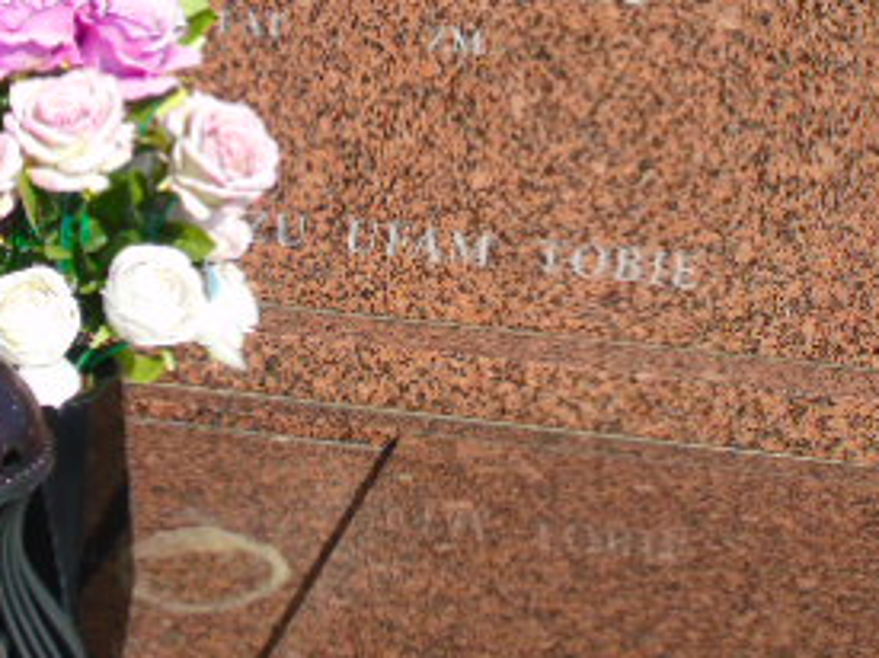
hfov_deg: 18.4
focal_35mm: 107
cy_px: -77
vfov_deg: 13.5
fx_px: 2716
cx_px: 416
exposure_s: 1/640
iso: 80
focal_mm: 8.2
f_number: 4.1
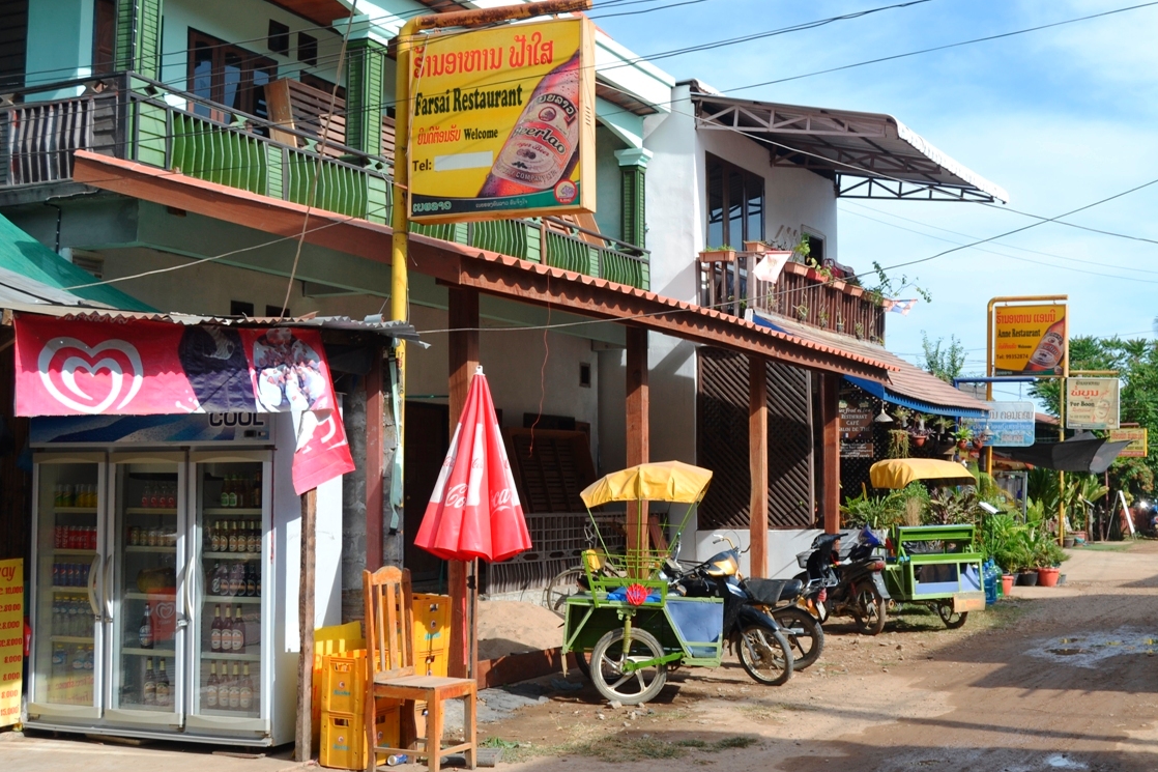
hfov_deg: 43.5
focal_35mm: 45
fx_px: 1447
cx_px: 660
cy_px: 352
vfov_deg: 29.8
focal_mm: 26
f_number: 7.1
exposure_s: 1/200
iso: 100
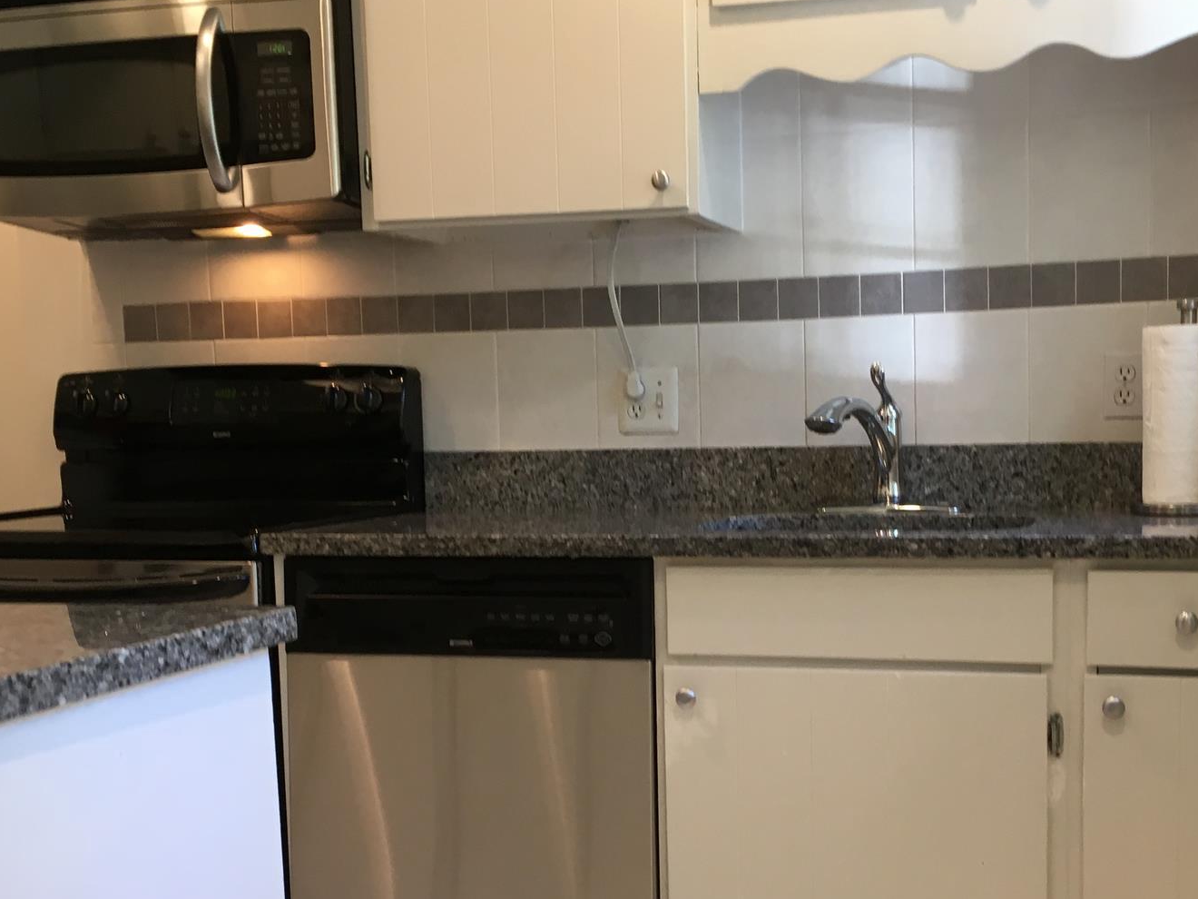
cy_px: 605
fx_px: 1557
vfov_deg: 31.9
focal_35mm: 45
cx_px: 708
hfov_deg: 41.9
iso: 50
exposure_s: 1/30
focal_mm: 4.15
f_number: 2.2
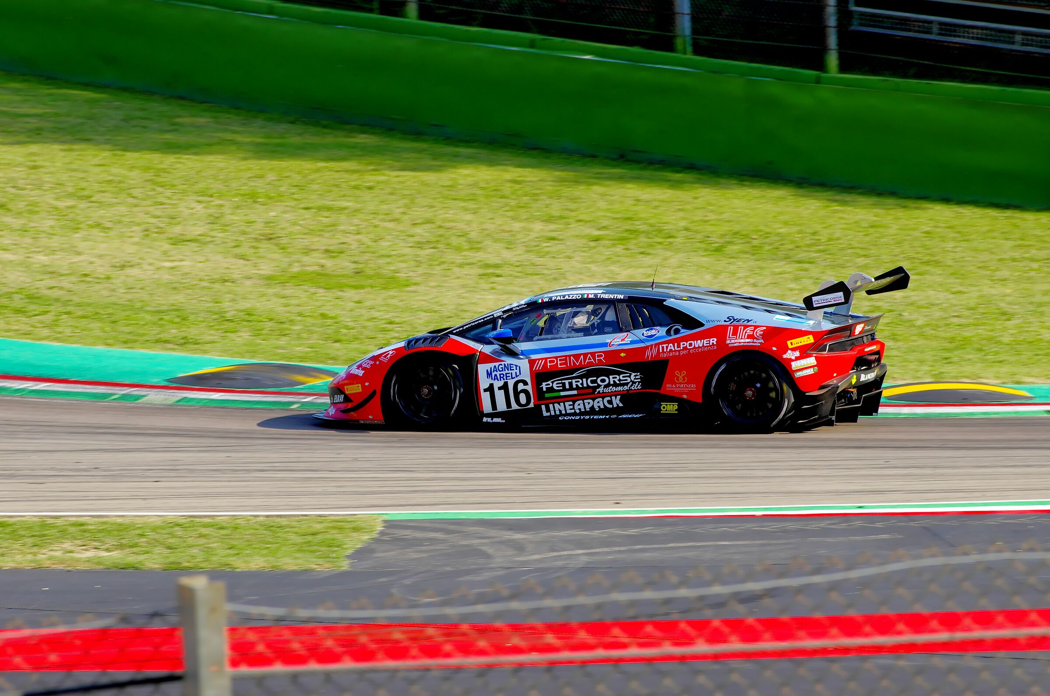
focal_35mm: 300
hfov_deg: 6.9
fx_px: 8733
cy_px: 348
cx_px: 525
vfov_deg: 4.6
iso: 320
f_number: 7.1
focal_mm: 200
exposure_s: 1/500
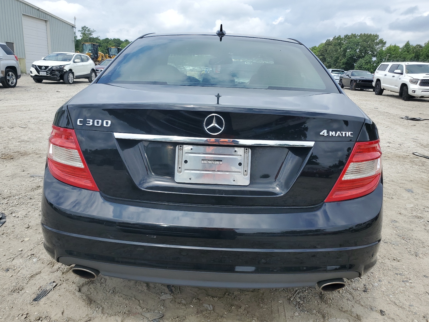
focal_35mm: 27
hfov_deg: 65.3
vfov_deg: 51.4
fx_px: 335
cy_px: 162
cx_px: 218
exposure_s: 1/2500
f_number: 1.5
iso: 50
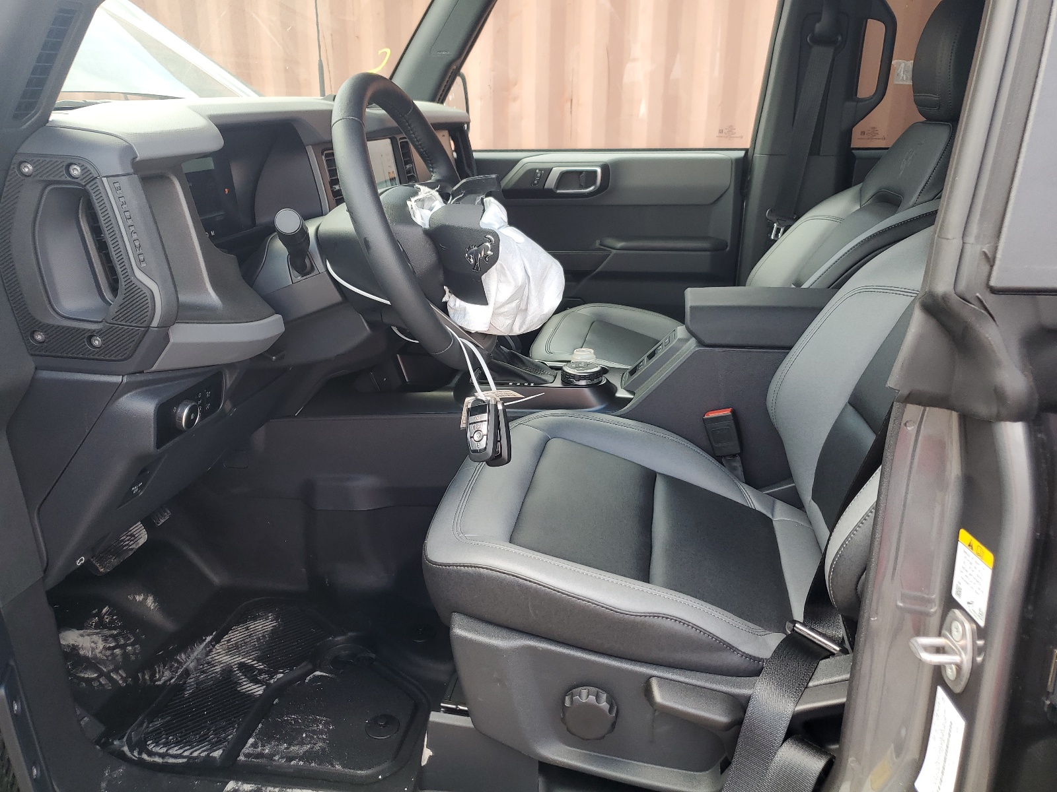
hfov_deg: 67.3
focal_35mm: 26
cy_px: 396
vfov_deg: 53.1
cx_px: 528
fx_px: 794
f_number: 1.5
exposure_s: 1/189
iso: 50
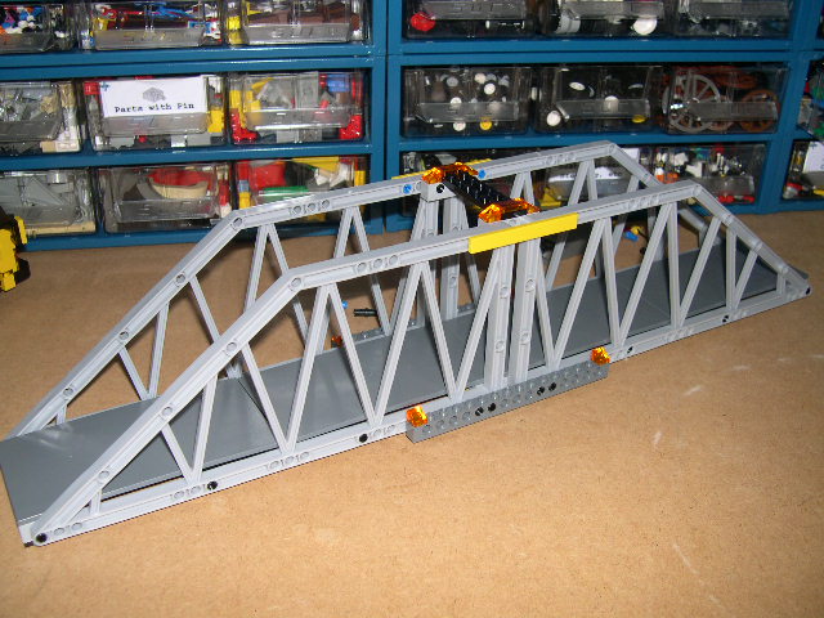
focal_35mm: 38
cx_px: 412
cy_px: 309
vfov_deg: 37.7
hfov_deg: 49.0
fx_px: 905
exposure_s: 1/60
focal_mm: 8
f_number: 2.8
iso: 100
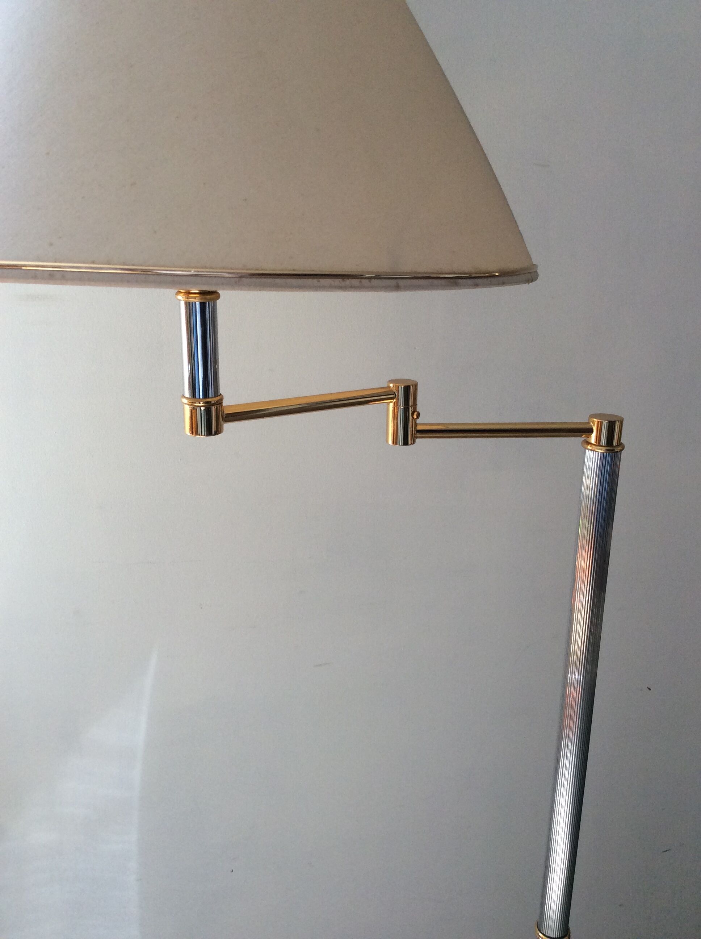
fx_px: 866
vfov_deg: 56.9
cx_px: 350
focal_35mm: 32
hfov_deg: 44.1
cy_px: 470
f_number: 2.4
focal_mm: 3.3
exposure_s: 1/100
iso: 64
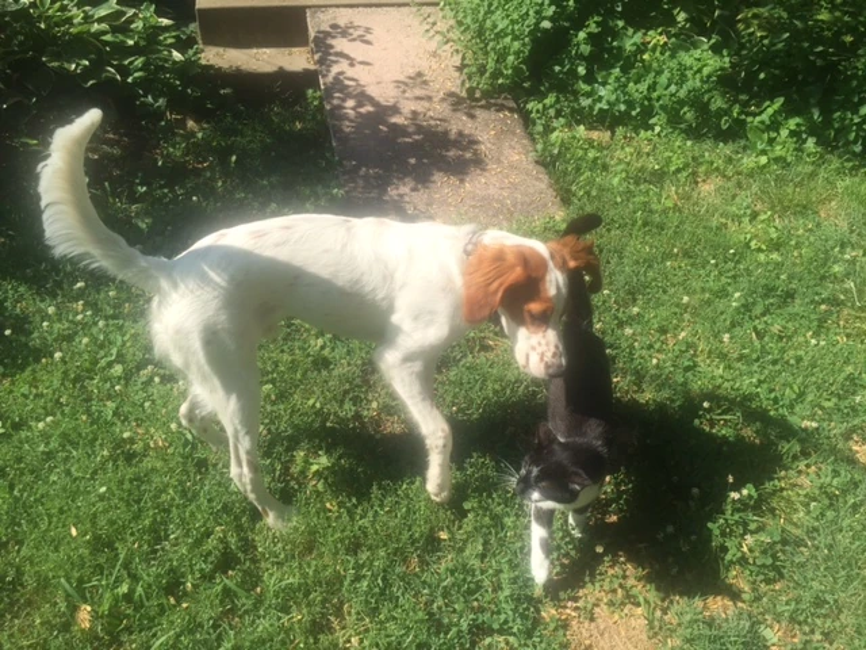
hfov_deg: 61.7
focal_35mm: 29
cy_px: 325
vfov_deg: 48.2
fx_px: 726
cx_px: 433
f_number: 2.2
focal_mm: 4.15
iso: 32
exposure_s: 1/1276
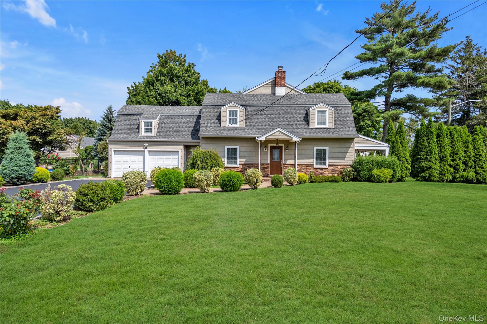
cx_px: 244
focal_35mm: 22
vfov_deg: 57.2
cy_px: 162
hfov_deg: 78.6
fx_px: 298
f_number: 5.6
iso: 500
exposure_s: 1/5000
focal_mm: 22
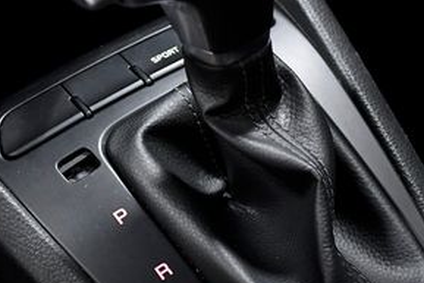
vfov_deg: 13.4
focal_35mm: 102
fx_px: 1202
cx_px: 239
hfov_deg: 20.0
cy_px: 100
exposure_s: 1/160
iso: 2500
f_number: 3.5
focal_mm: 31
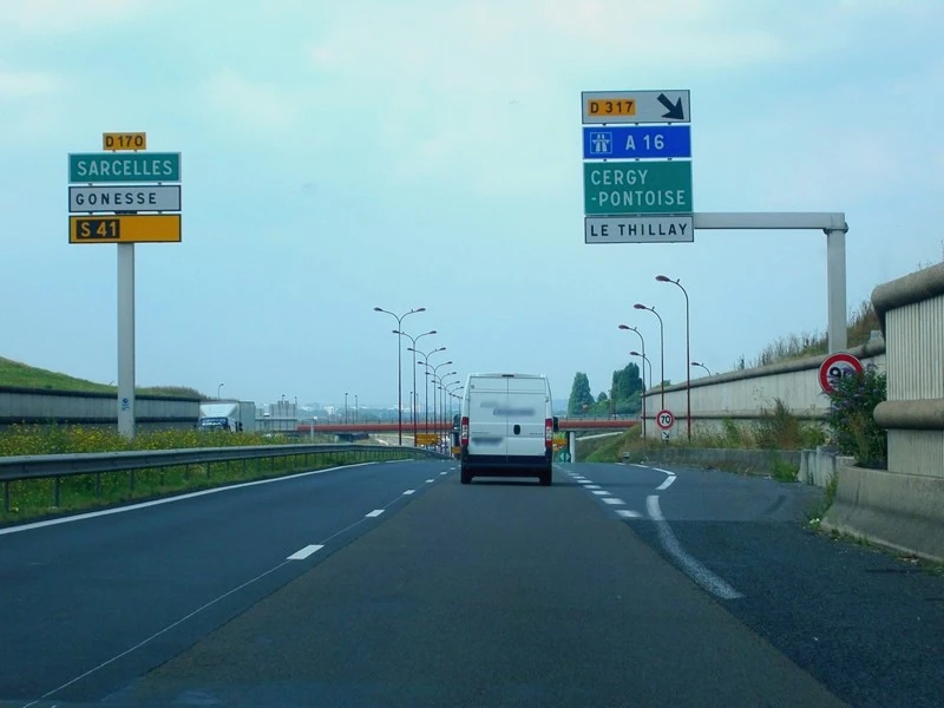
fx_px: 2863
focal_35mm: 105
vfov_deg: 14.1
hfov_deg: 18.7
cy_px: 354
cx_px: 472
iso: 80
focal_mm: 18.8
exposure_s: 1/320
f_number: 5.7
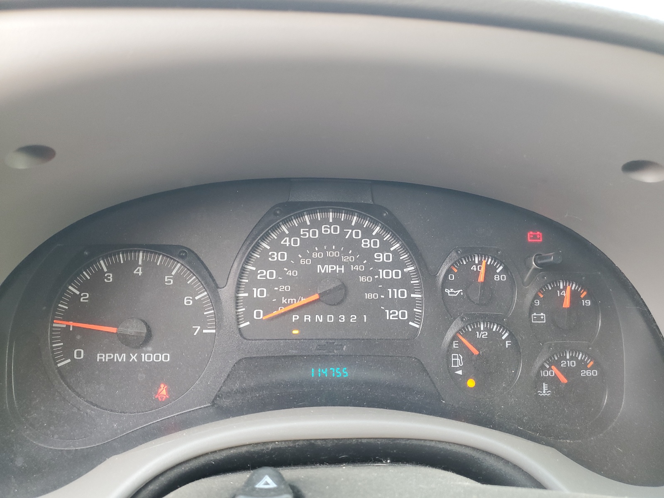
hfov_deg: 67.3
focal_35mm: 26
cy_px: 249
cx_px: 332
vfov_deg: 53.1
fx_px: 499
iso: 62
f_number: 1.5
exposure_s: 1/60.2
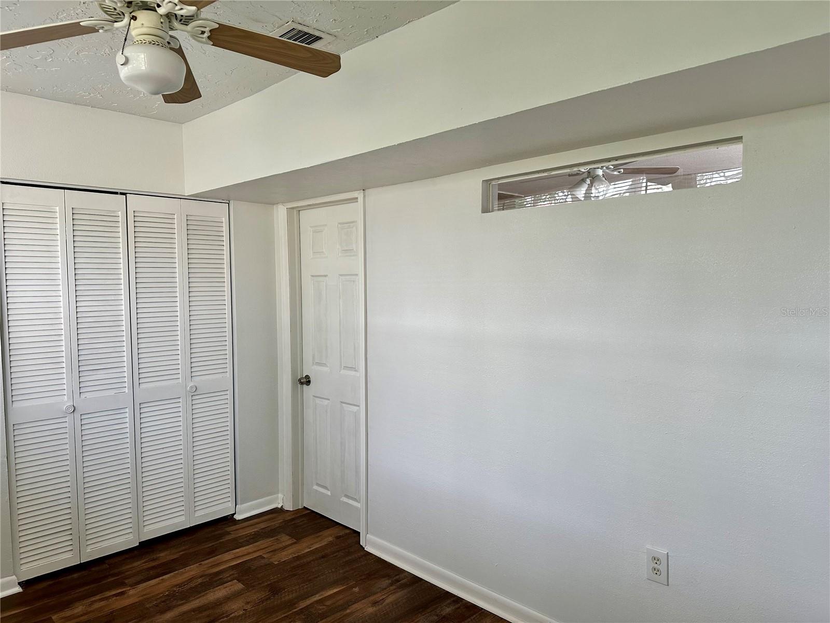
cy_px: 312
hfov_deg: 71.6
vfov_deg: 56.8
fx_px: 575
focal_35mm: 24
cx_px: 415
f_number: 1.78
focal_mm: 6.86
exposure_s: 1/121
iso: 125
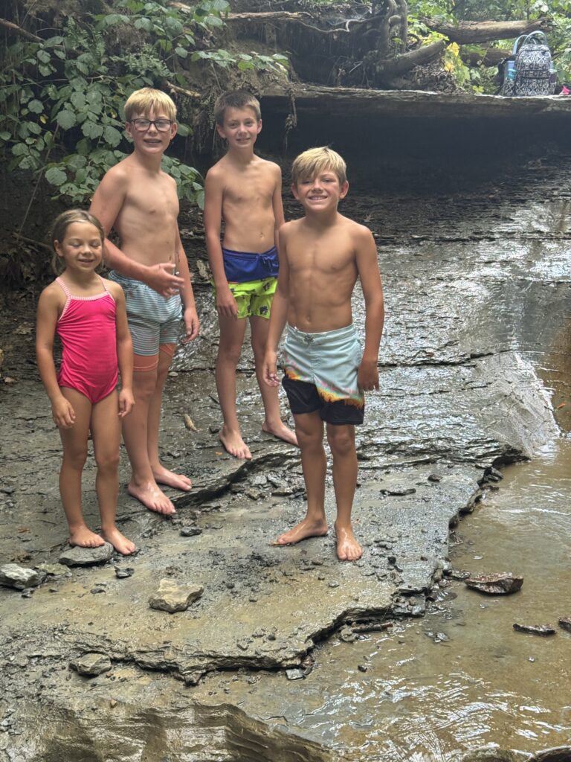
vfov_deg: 39.7
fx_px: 1056
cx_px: 286
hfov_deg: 30.3
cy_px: 381
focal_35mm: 48
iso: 100
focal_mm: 6.76
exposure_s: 1/92
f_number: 1.78
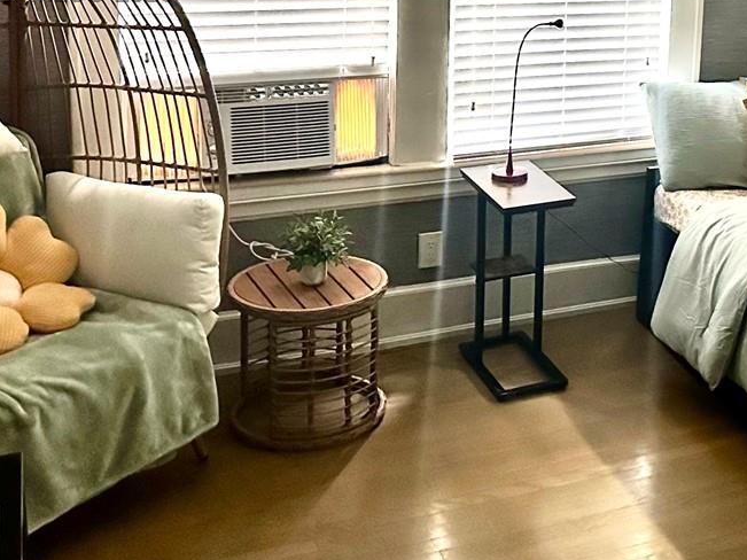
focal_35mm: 59
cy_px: -7
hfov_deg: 30.6
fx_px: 1273
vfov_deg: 23.7
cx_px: 733
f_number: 1.78
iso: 800
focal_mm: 6.86
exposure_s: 1/40
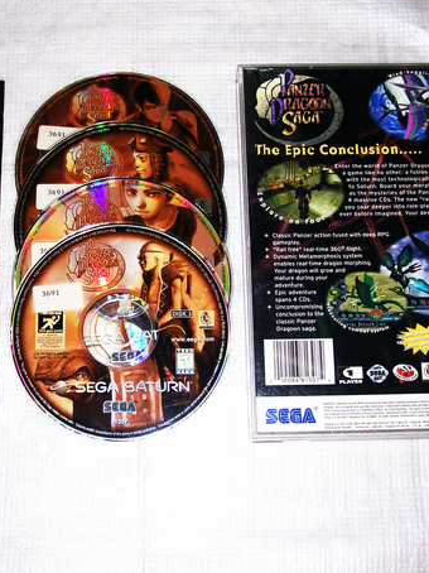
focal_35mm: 62
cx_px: 147
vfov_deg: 31.2
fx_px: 1025
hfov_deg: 23.5
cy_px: 278
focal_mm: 7.6
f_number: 3
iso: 140
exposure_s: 1/73.1
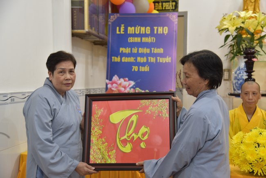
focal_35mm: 50
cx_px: 133
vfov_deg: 27.0
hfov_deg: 39.6
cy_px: 89
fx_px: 370
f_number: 4
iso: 560
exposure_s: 1/60
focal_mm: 50
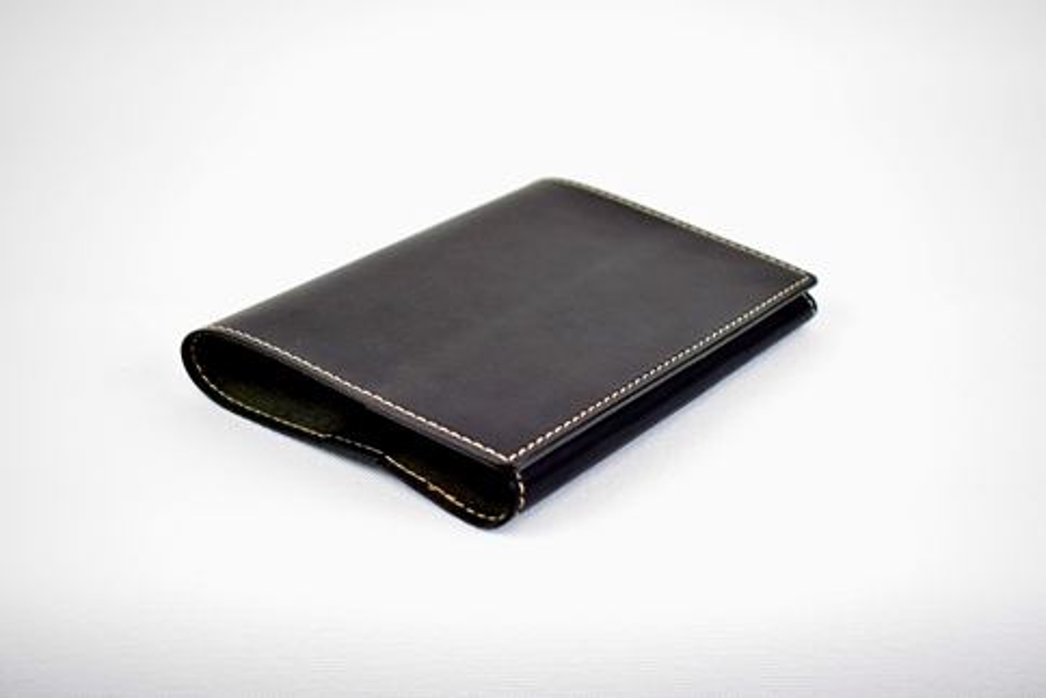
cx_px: 523
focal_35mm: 48
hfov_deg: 41.1
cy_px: 349
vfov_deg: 28.1
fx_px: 1395
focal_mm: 32
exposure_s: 1/250
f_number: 5
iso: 2000
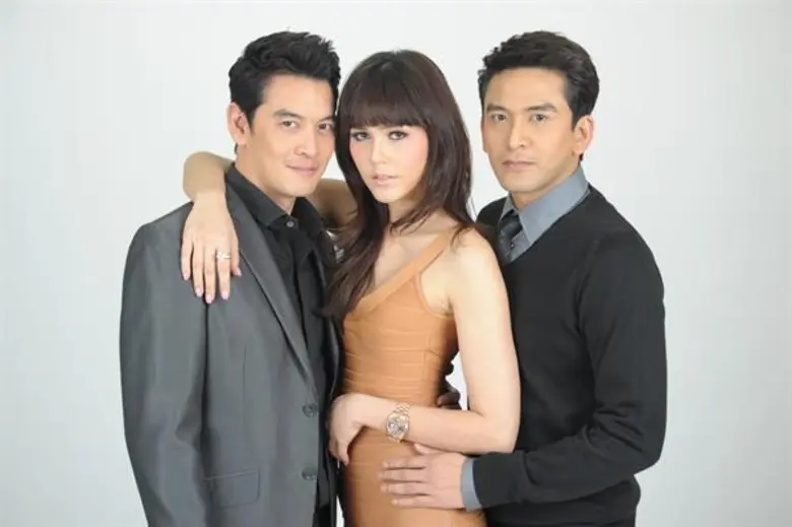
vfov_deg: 21.9
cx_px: 396
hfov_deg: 32.4
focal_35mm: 62
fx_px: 1363
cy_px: 264
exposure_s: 1/125
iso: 200
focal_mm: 62
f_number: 4.5
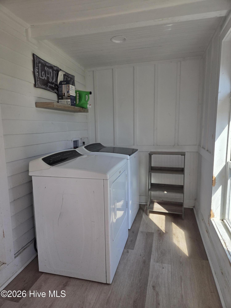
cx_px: 116
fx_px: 205
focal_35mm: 23
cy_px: 154
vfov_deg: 73.9
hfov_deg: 58.9
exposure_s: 1/838
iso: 80
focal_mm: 5.4
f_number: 1.8
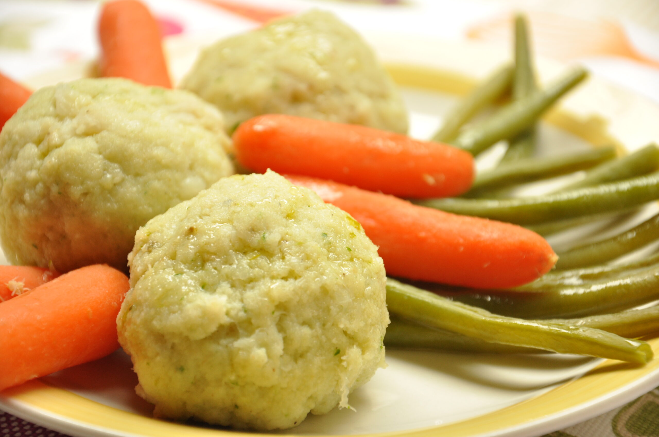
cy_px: 218
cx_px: 330
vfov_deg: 8.7
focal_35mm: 158
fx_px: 2879
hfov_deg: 13.1
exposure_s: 1/125
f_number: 5.6
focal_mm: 105
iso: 500
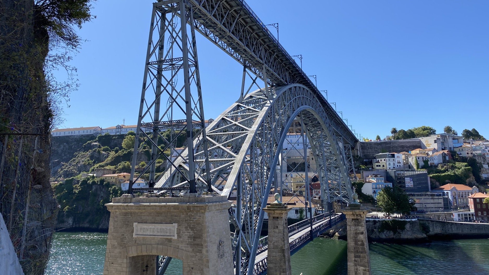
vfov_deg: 40.2
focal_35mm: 29
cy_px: 125
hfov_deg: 66.1
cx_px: 242
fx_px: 376
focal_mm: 4.25
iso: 32
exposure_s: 1/2105
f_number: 1.8
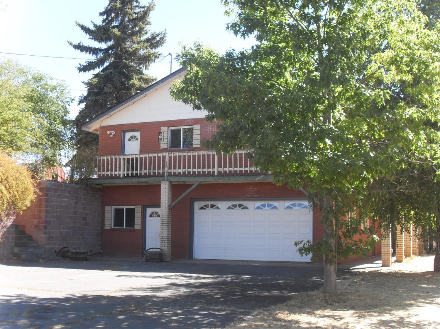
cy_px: 164
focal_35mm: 50
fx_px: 635
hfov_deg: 38.2
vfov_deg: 29.1
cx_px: 220
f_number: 3.4
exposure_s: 1/250
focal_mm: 8.4
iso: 80
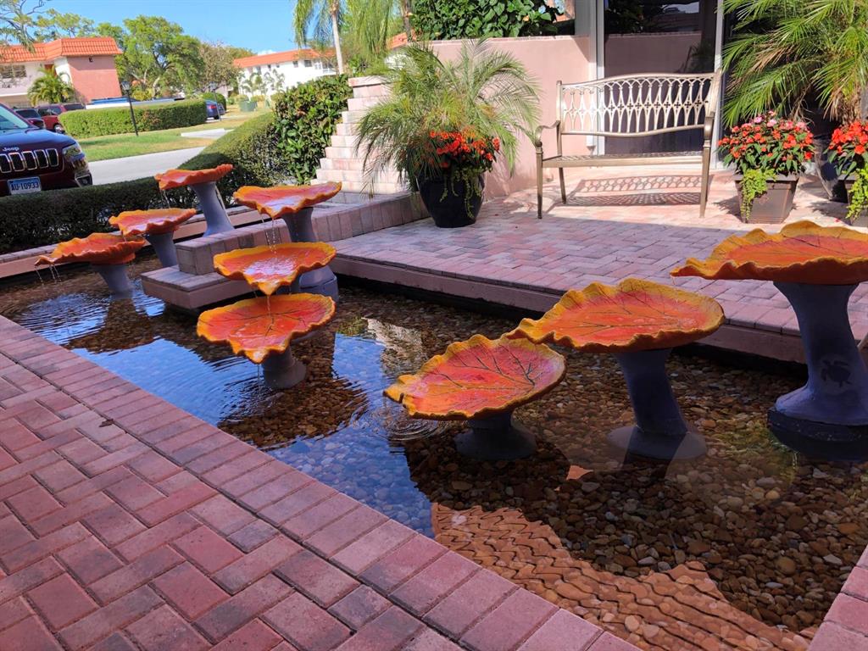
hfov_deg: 63.4
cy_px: 326
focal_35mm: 28
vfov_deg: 49.7
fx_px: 702
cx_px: 434
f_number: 1.8
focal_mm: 4
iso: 20
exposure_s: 1/271
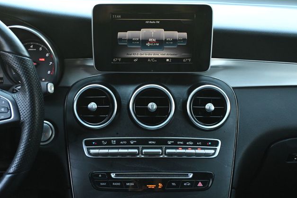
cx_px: 151
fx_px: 386
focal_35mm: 47
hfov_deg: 42.1
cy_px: 97
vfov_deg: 28.8
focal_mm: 30.5
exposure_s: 1/125
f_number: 4.8
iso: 2000
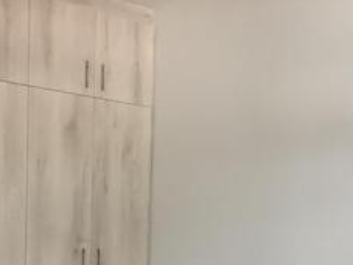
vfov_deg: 23.6
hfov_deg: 32.2
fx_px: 612
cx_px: 193
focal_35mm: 60
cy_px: 253
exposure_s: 1/25
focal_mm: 1.78
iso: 400
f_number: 2.4
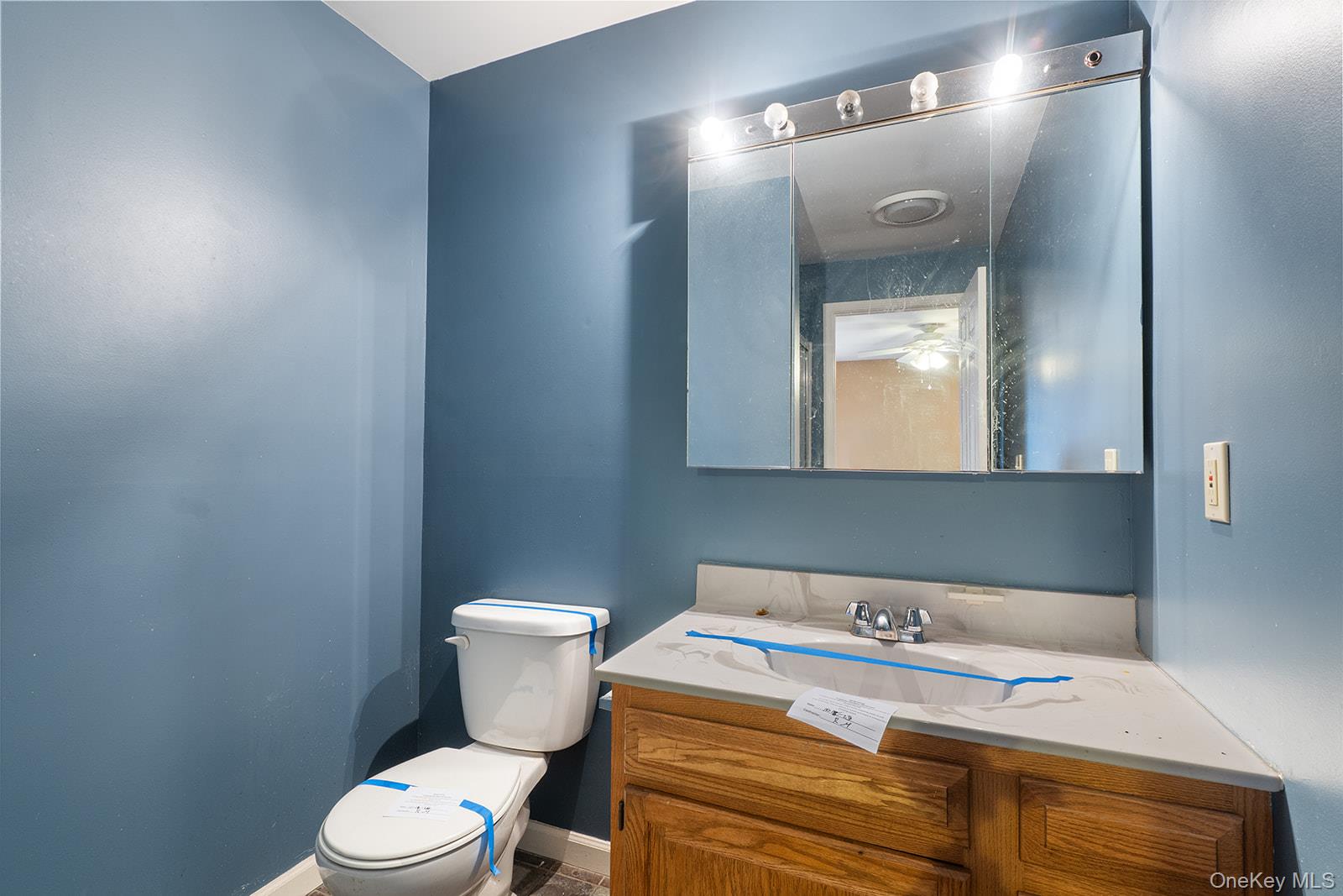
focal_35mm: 16
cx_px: 672
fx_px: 597
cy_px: 448
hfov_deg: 96.7
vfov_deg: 73.8
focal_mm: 16
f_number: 10
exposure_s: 4
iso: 320
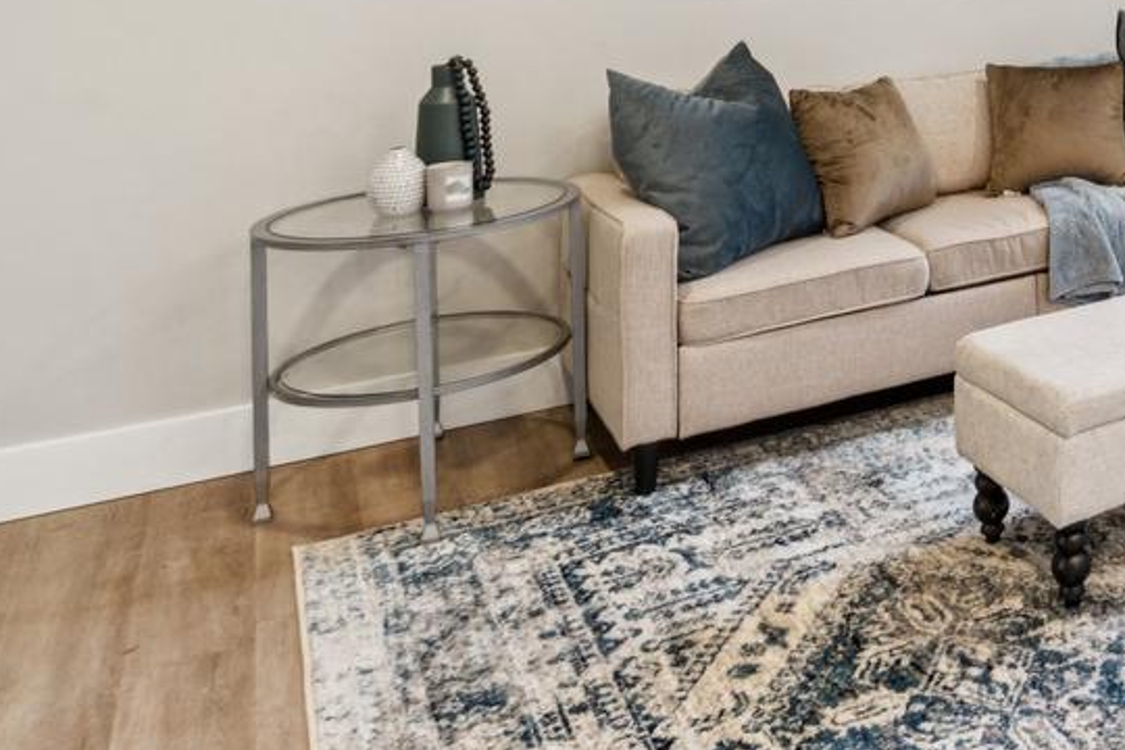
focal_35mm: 40
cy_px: -62
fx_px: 1250
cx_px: 1256
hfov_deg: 39.2
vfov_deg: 30.2
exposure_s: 1/6
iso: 200
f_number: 7.1
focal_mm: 10
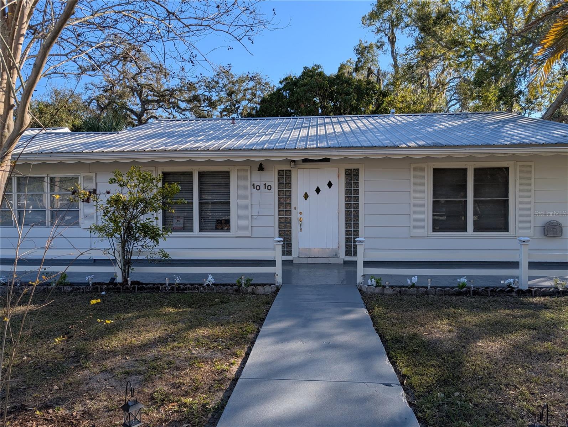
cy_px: 214
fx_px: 394
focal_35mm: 24
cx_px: 284
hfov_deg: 71.5
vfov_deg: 56.9
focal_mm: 6.9
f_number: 1.68
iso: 22
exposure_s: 1/718
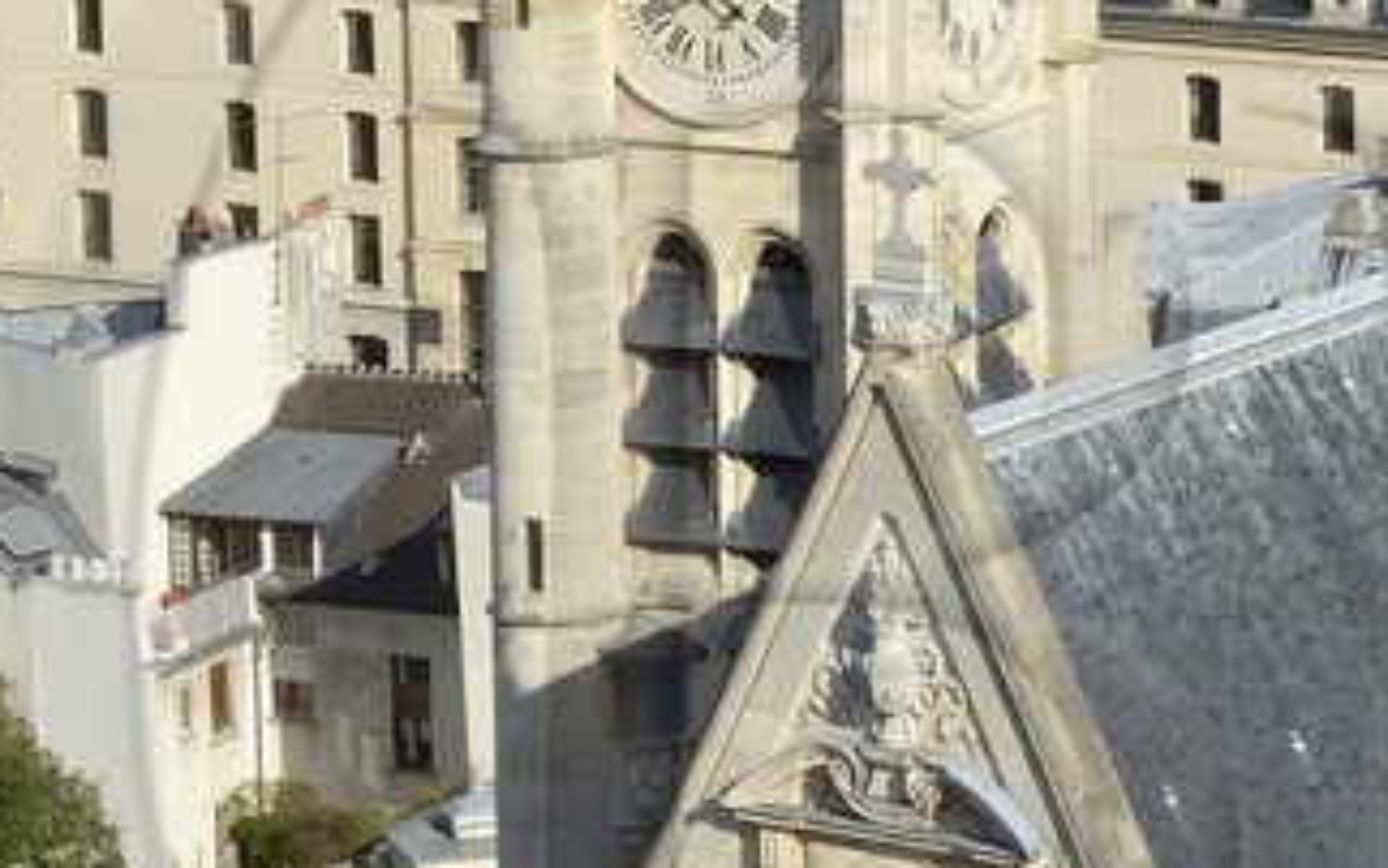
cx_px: 1306
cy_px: 614
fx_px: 9156
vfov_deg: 5.4
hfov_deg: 8.6
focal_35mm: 242
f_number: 14
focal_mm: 48
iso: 200
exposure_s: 1/200
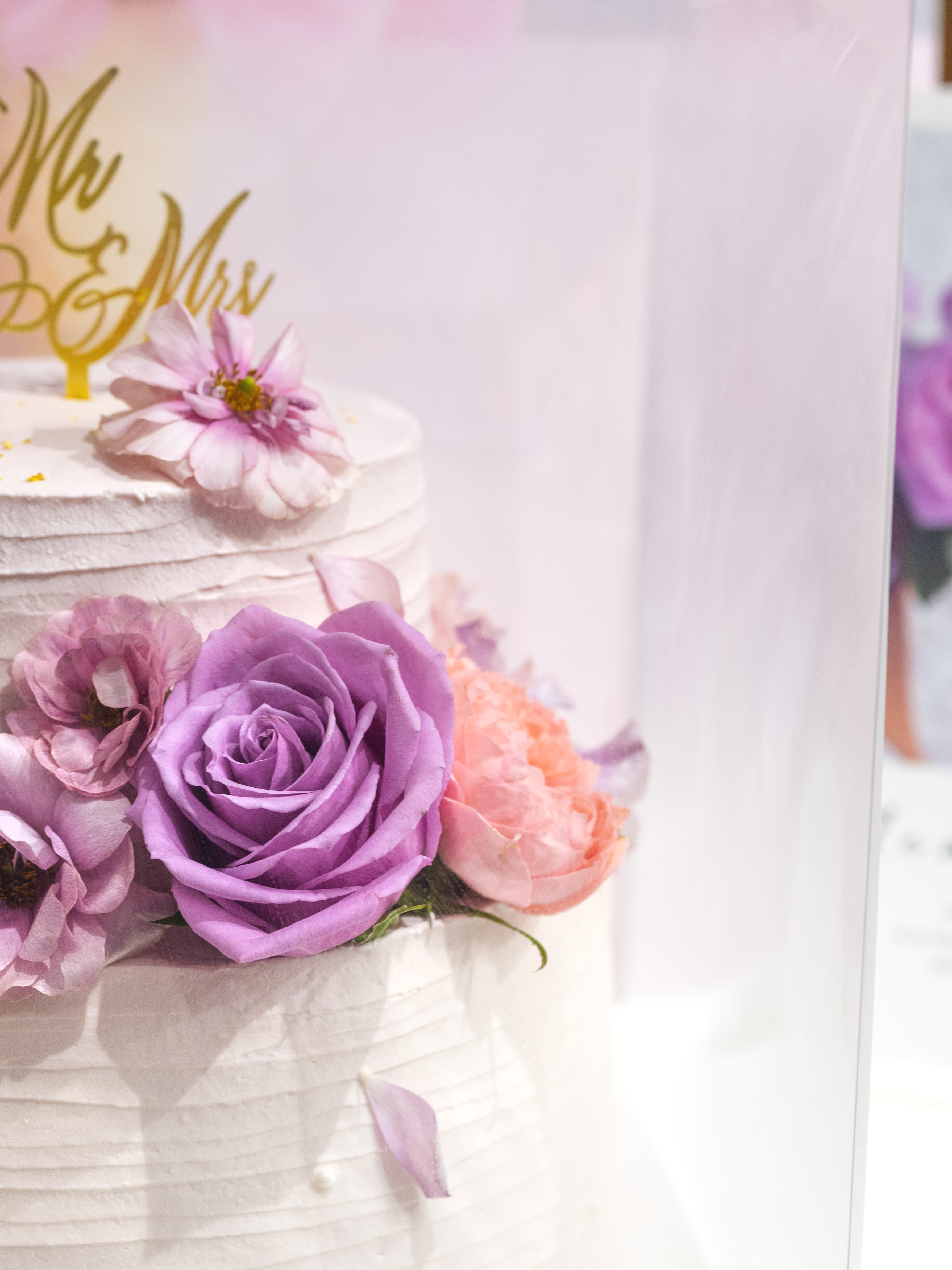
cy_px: 641
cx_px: 133
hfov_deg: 13.5
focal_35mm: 109
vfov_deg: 18.0
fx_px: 3997
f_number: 4.5
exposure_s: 1/25
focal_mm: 80
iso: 400
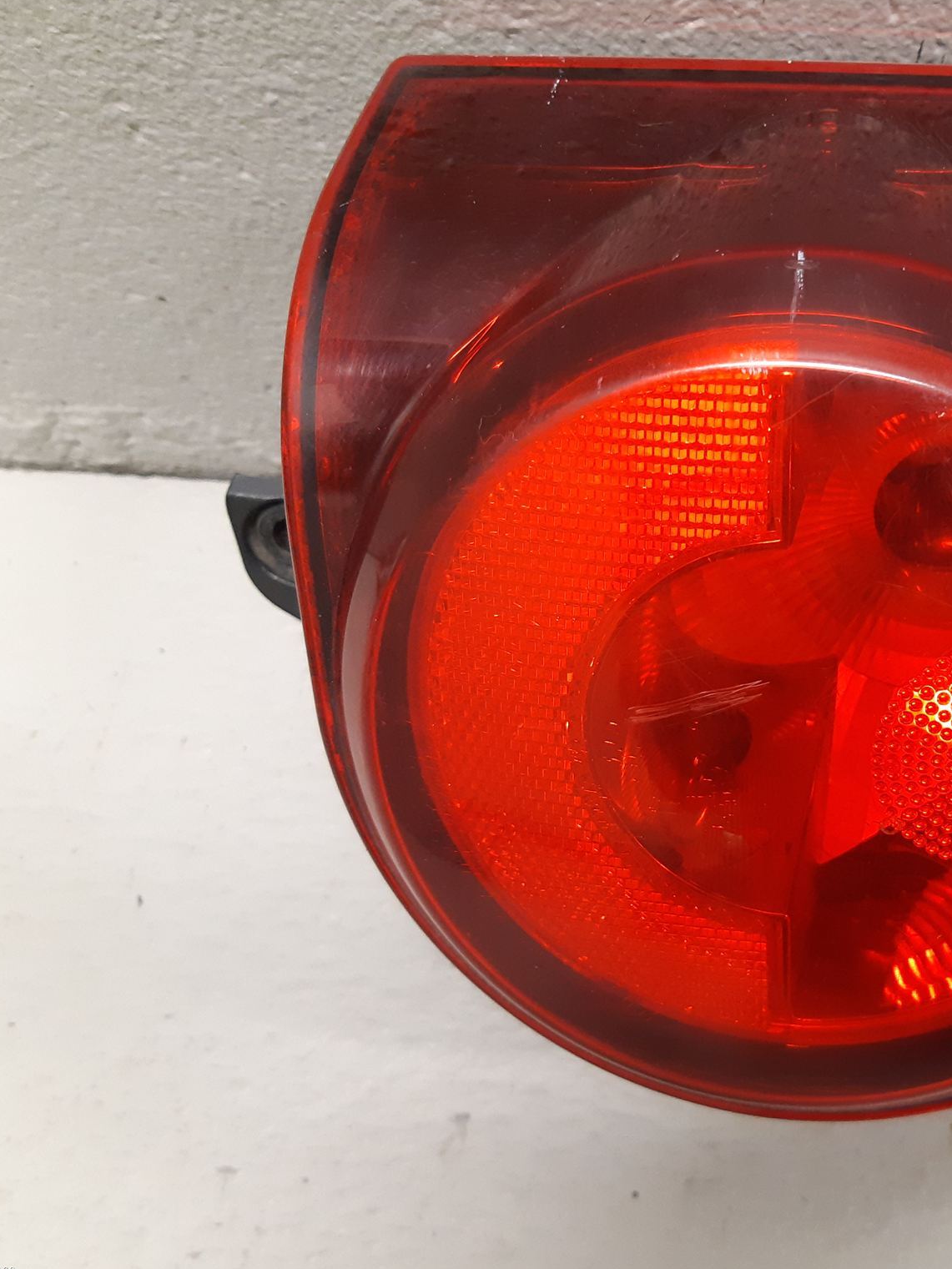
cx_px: 780
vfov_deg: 52.6
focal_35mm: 35
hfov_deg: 38.9
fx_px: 1283
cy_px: 637
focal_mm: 3.93
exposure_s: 1/33
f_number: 1.7
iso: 200
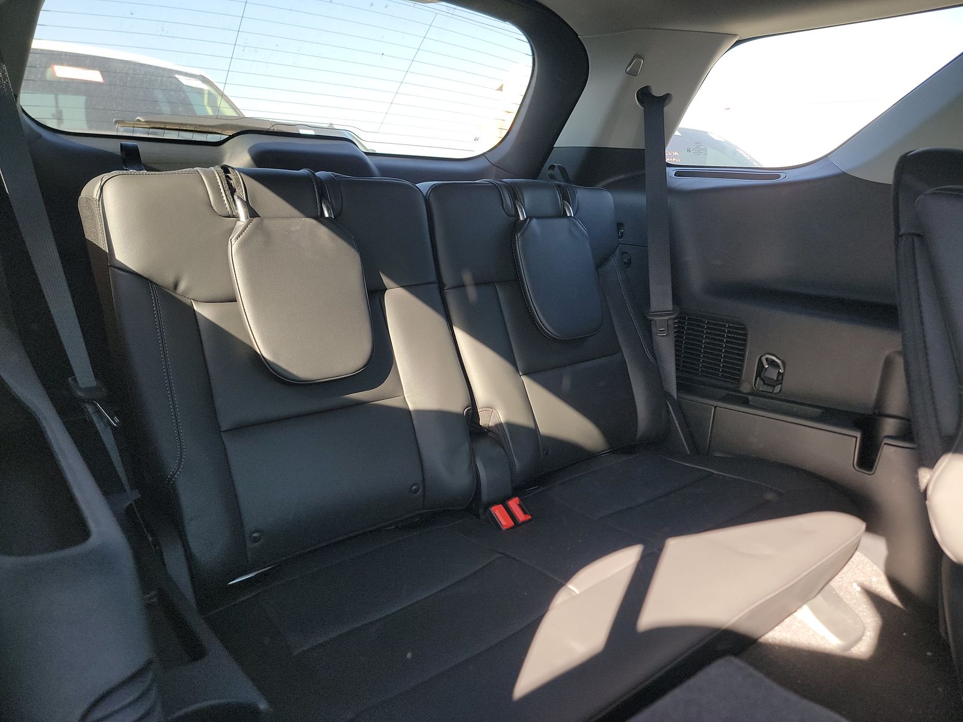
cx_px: 482
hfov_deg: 71.6
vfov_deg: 56.8
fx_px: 668
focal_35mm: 24
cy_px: 361
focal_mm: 6.7
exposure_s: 1/59
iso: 103
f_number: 1.8
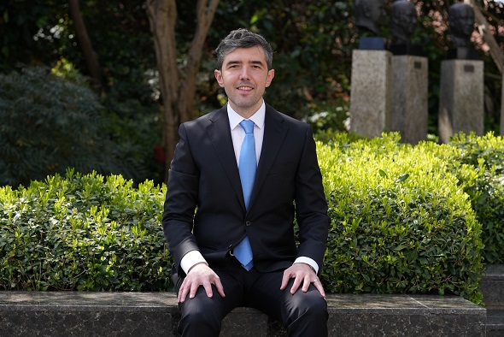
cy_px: 168
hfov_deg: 21.7
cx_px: 252
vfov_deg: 14.6
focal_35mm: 94
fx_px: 1317
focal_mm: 94
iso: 320
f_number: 5.6
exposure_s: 1/500
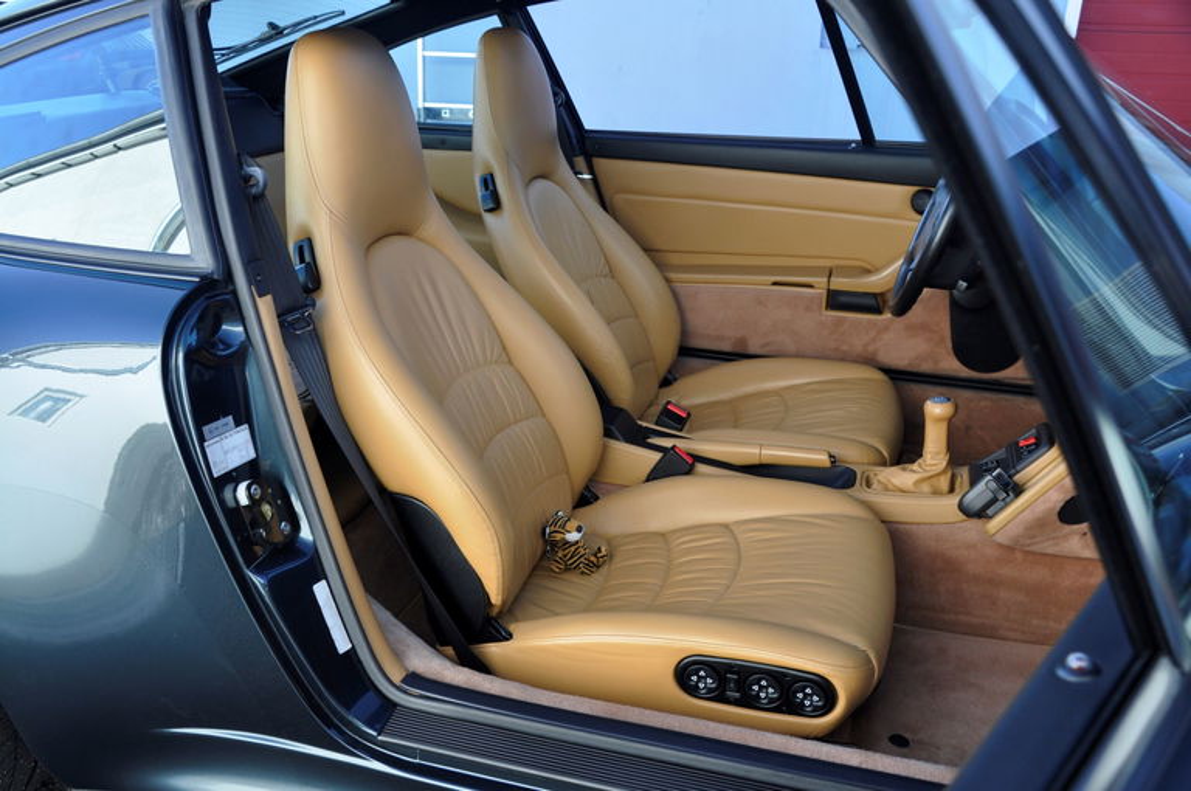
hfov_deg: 59.6
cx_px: 596
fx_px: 1041
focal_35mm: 32
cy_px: 396
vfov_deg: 41.6
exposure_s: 1/100
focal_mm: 21
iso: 500
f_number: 5
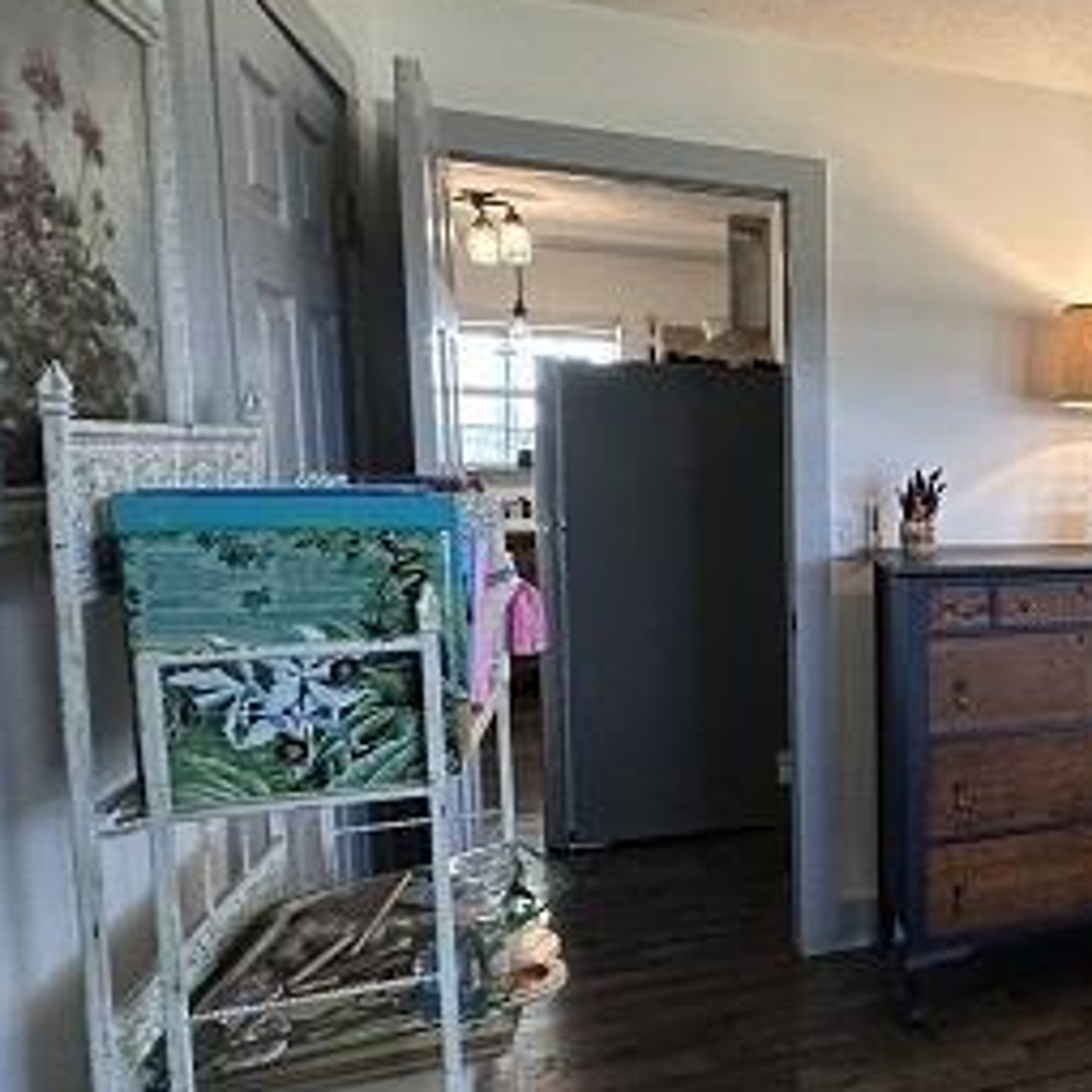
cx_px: 1220
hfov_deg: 41.2
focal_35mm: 31
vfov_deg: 52.5
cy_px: 561
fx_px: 1106
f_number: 2.2
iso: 160
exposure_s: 1/120
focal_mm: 2.22
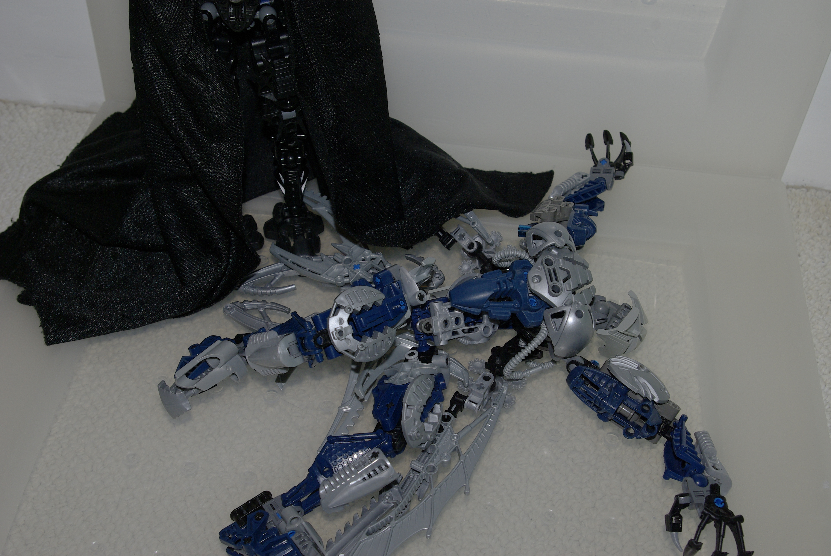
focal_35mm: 46
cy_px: 278
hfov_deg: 42.3
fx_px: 1075
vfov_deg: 29.0
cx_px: 416
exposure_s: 1/45
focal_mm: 31
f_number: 8
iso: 400
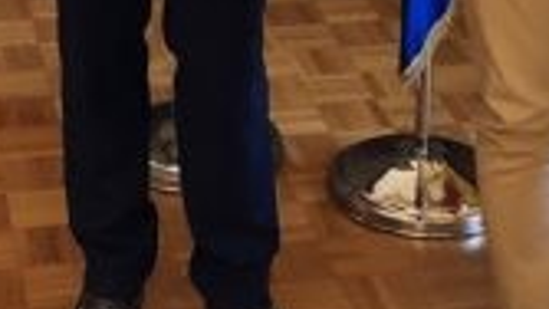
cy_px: -496
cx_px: 230
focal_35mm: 127
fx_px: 1849
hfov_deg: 16.9
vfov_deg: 8.5
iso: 100
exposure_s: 1/17
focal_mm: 3.99
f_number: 1.8
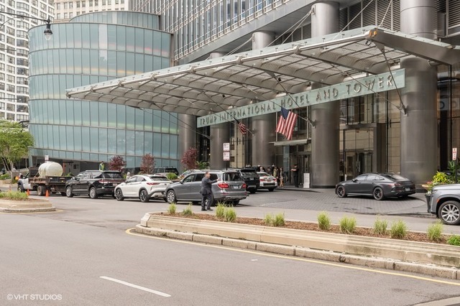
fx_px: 485
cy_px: 153
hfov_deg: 50.7
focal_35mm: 38
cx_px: 230
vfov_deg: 35.0
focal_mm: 25.5
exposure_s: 1/60
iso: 200
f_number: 9.5
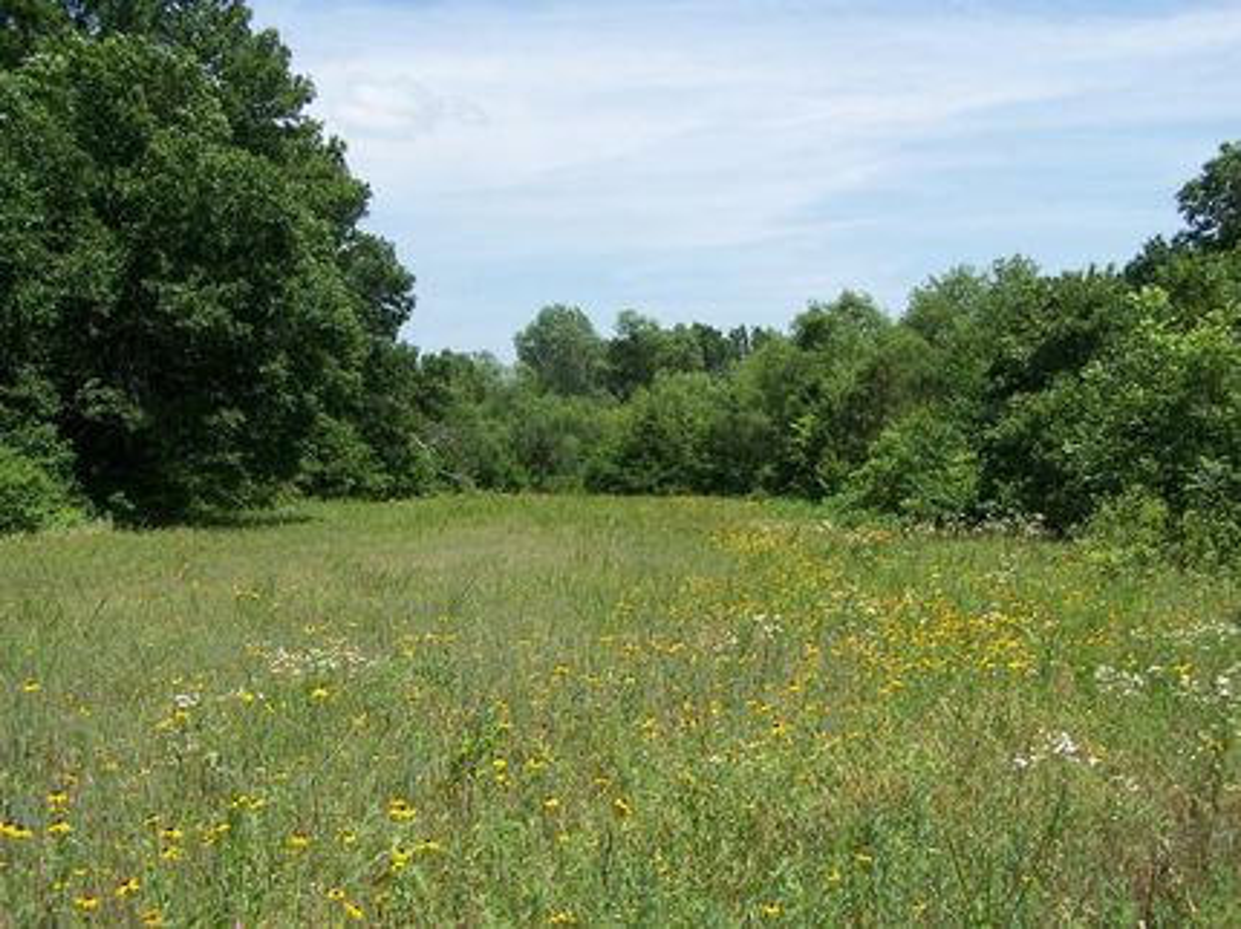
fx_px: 1362
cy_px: 464
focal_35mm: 38
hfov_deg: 49.0
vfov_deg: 37.7
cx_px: 620
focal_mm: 6.3
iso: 80
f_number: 4
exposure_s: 1/800
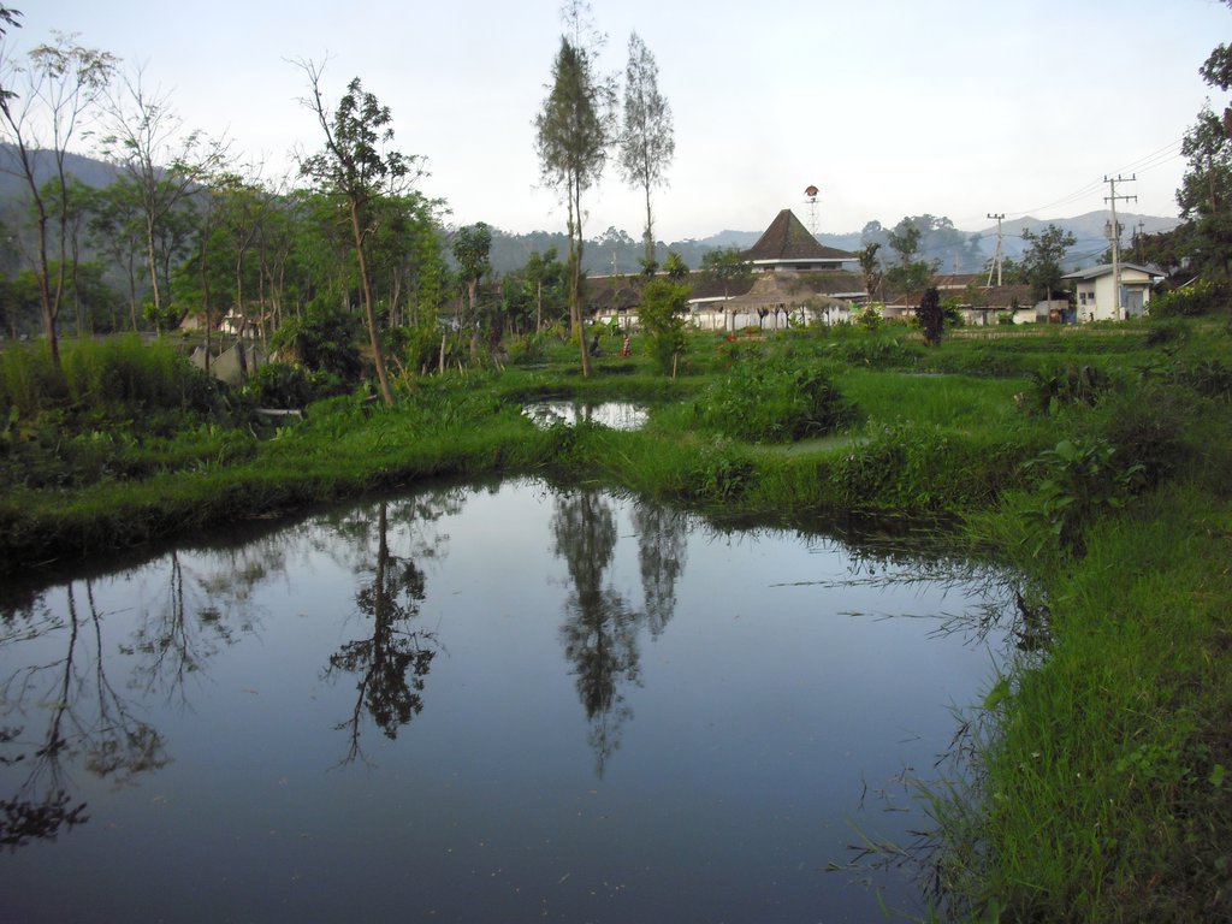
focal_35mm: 38
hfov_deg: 49.0
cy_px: 462
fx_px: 1352
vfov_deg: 37.7
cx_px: 616
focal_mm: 6.2
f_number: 2.8
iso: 100
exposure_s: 1/250
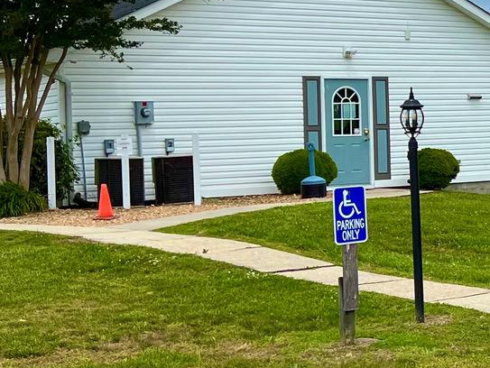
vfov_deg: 15.1
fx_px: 1388
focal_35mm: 98
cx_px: 751
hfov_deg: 17.8
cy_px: 122
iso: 50
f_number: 1.5
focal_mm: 5.7
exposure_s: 1/6993
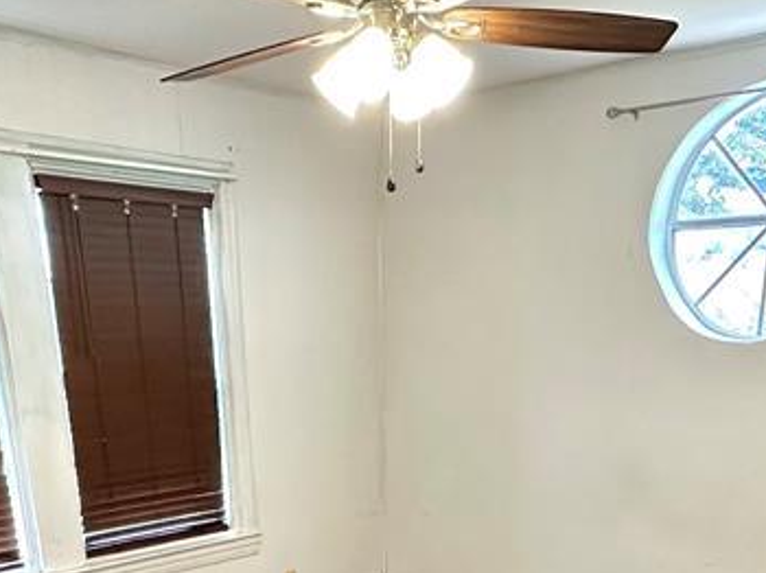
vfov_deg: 29.9
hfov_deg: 45.8
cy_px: 691
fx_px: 907
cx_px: 407
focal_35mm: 41
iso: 320
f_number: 2.2
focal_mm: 2.22
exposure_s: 1/60
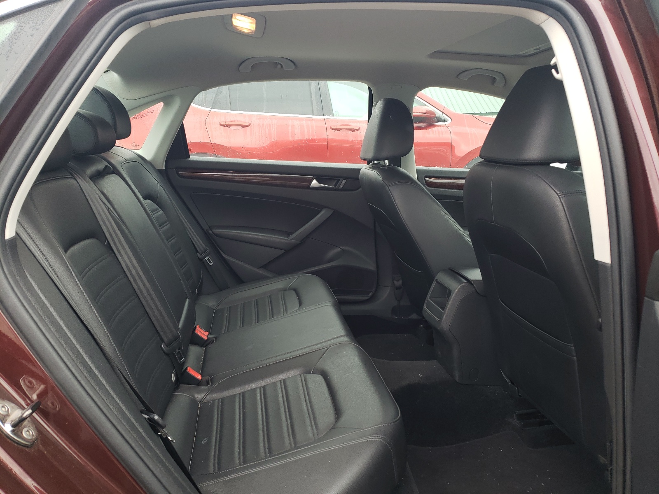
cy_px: 247
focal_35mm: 26
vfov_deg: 53.1
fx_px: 495
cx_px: 330
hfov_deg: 67.3
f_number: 1.5
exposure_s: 1/60.2
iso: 56
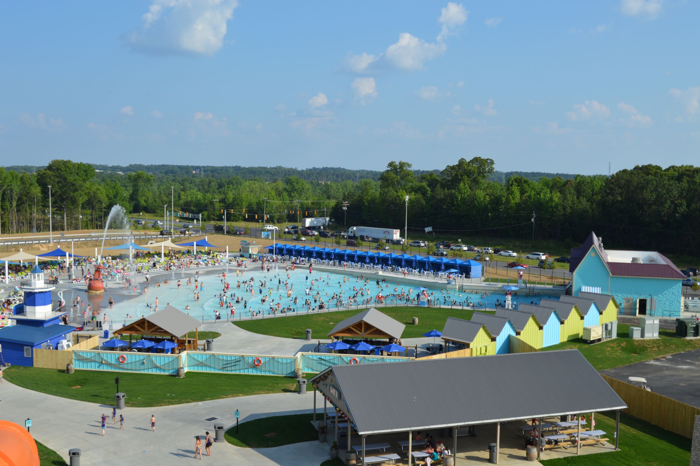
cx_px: 350
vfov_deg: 34.1
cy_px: 233
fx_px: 758
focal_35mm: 39
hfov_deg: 49.6
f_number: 8
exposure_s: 1/250
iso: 100
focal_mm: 26
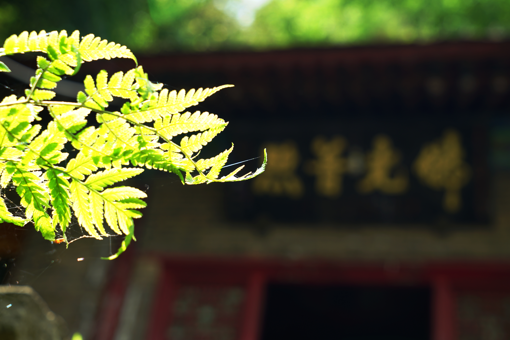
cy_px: 170
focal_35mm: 61
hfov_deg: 32.9
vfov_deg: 22.3
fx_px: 864
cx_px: 255
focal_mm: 61
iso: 125
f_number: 6.3
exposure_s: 1/40
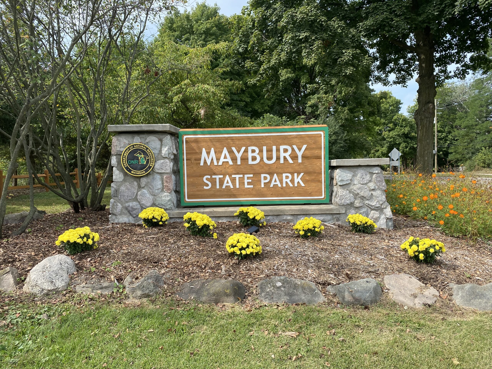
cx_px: 246
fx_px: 370
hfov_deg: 67.3
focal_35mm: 26
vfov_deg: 53.1
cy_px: 184
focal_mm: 4.25
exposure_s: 1/973
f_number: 1.8
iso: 32
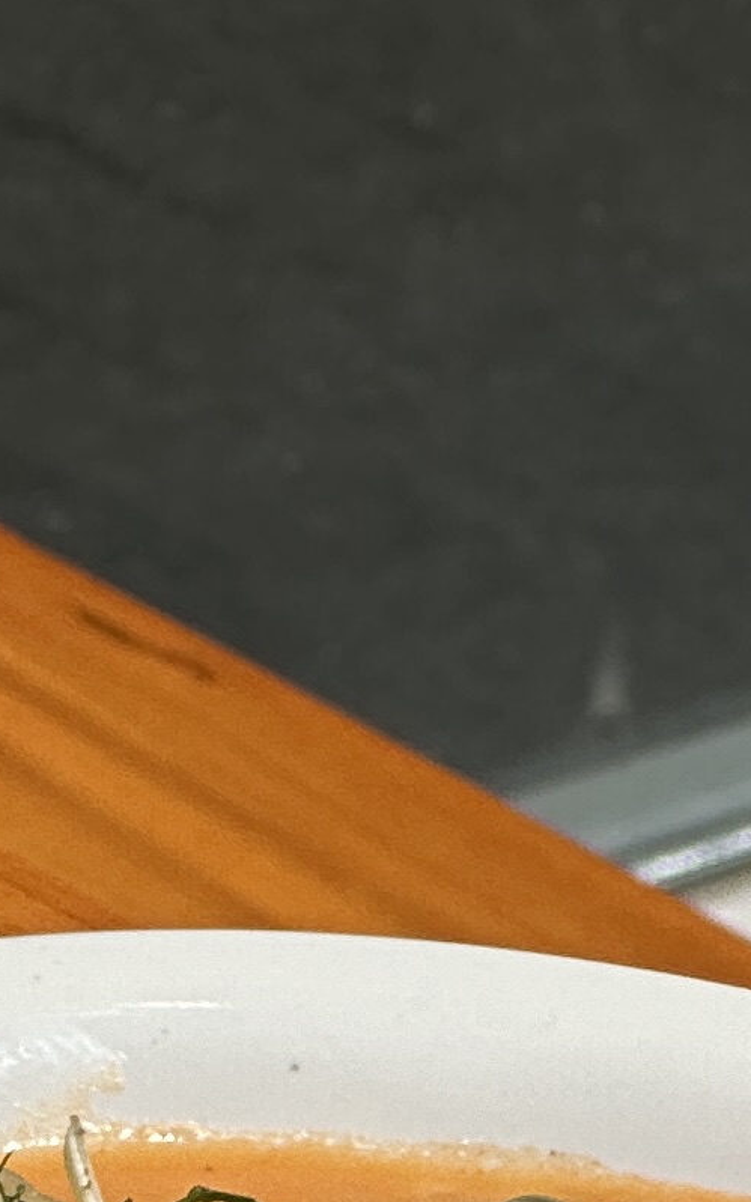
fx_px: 13499
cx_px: -1585
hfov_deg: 3.1
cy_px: 2216
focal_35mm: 412
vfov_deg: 5.0
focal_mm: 9
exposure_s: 1/1292
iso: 32
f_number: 2.8
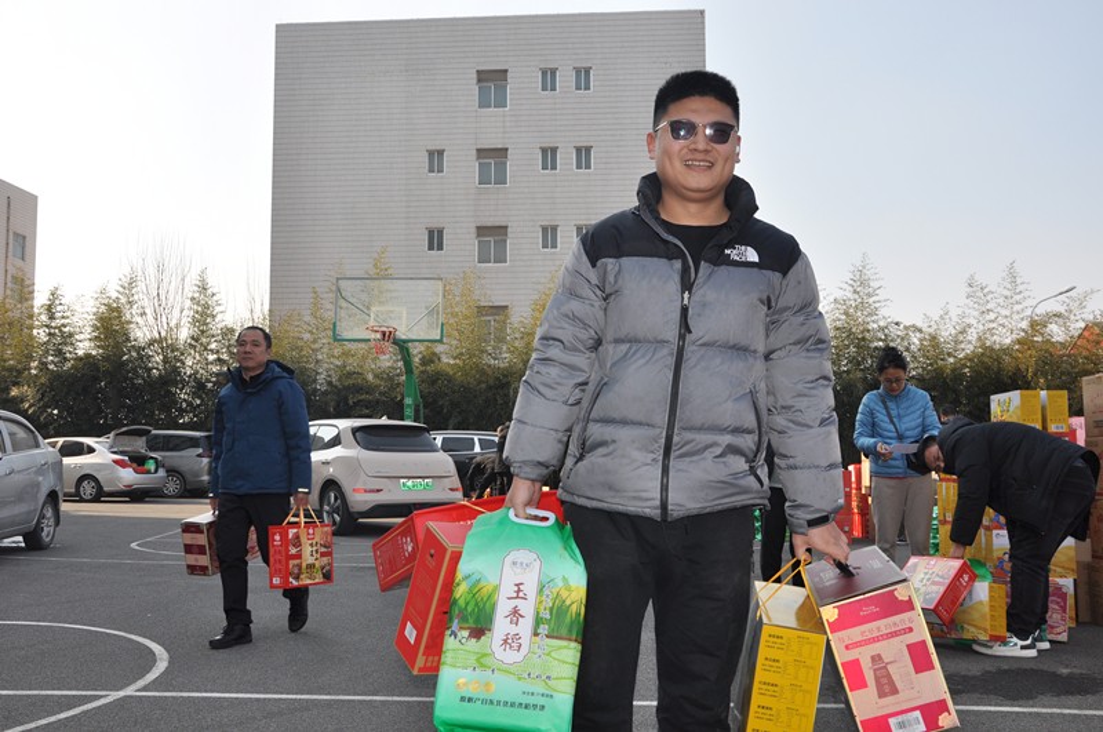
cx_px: 552
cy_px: 366
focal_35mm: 33
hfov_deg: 57.3
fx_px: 1010
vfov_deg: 39.9
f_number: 9
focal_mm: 22
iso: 200
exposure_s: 1/200
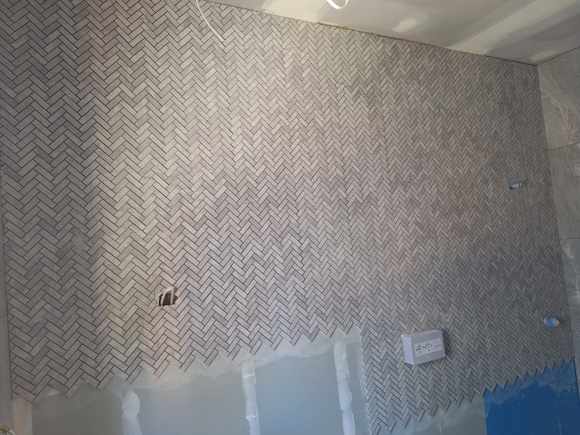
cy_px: 218
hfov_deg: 73.9
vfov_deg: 58.9
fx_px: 385
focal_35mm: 23
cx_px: 290
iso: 200
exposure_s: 1/50
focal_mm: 5.54
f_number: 1.8
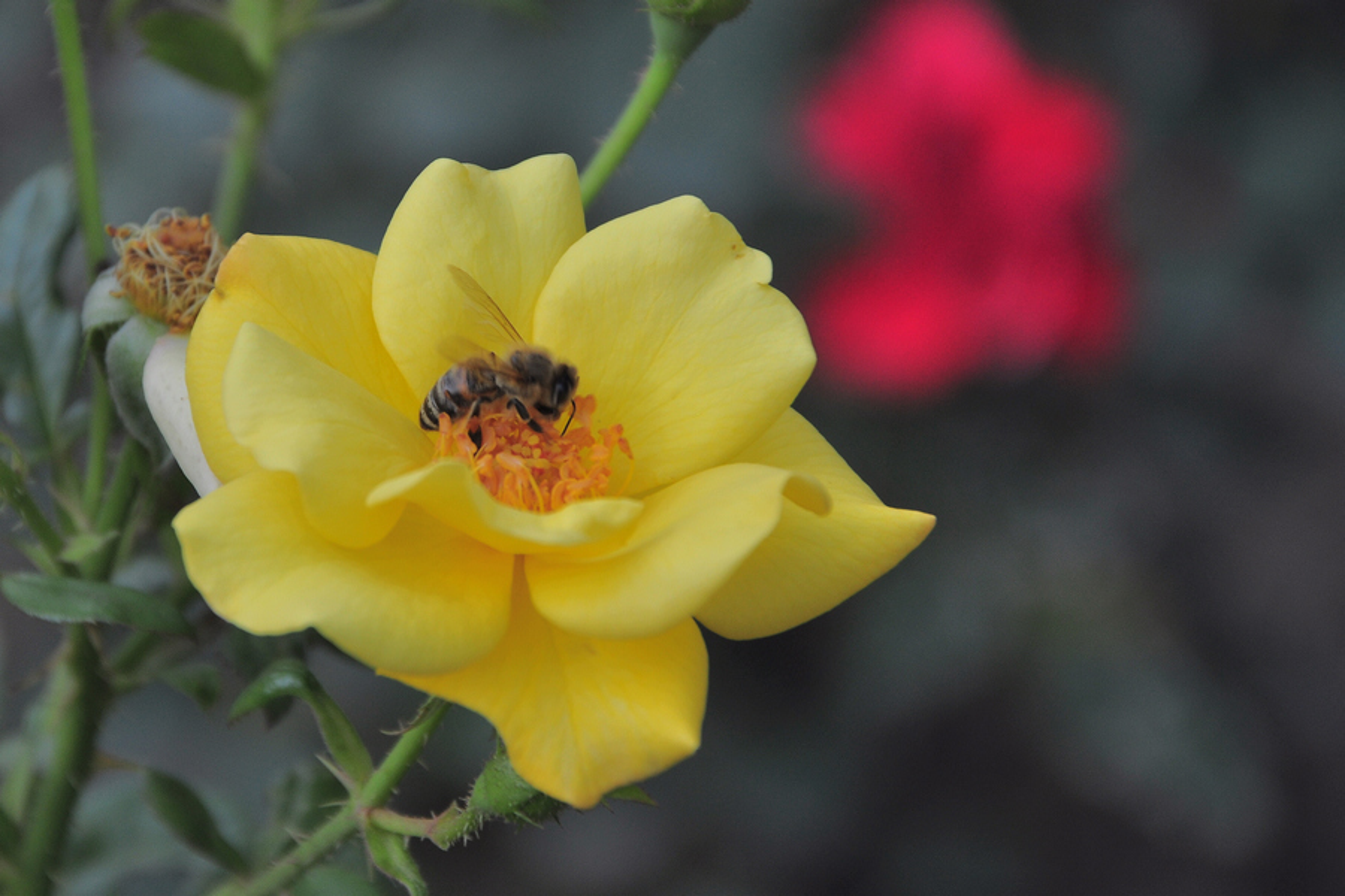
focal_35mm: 158
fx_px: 5884
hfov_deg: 13.0
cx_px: 672
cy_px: 448
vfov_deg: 8.7
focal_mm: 105
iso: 200
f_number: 5.6
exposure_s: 1/100
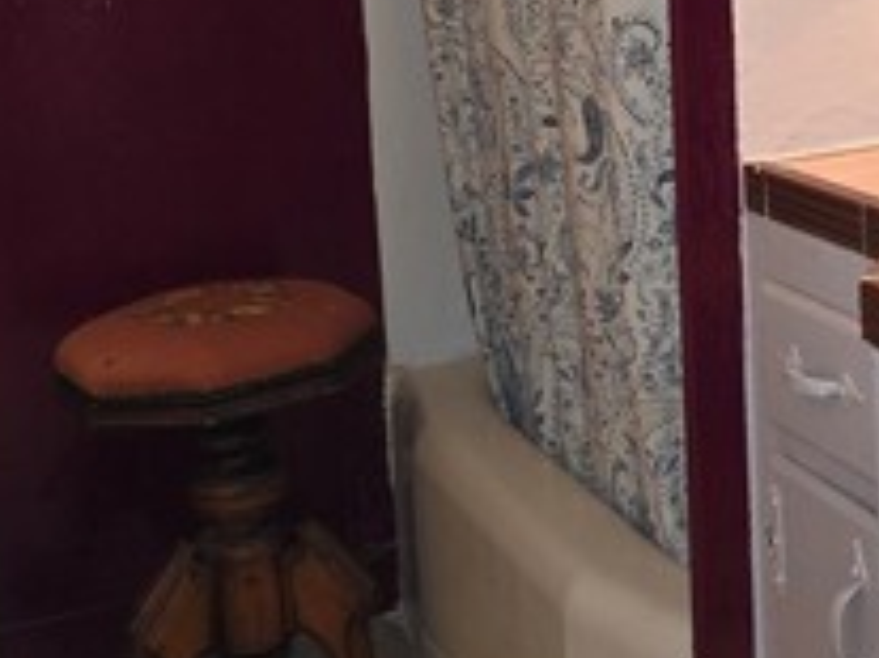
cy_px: 136
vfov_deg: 20.5
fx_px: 1802
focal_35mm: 71
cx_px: 777
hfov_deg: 26.6
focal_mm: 6.3
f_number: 1.7
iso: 100
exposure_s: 1/40
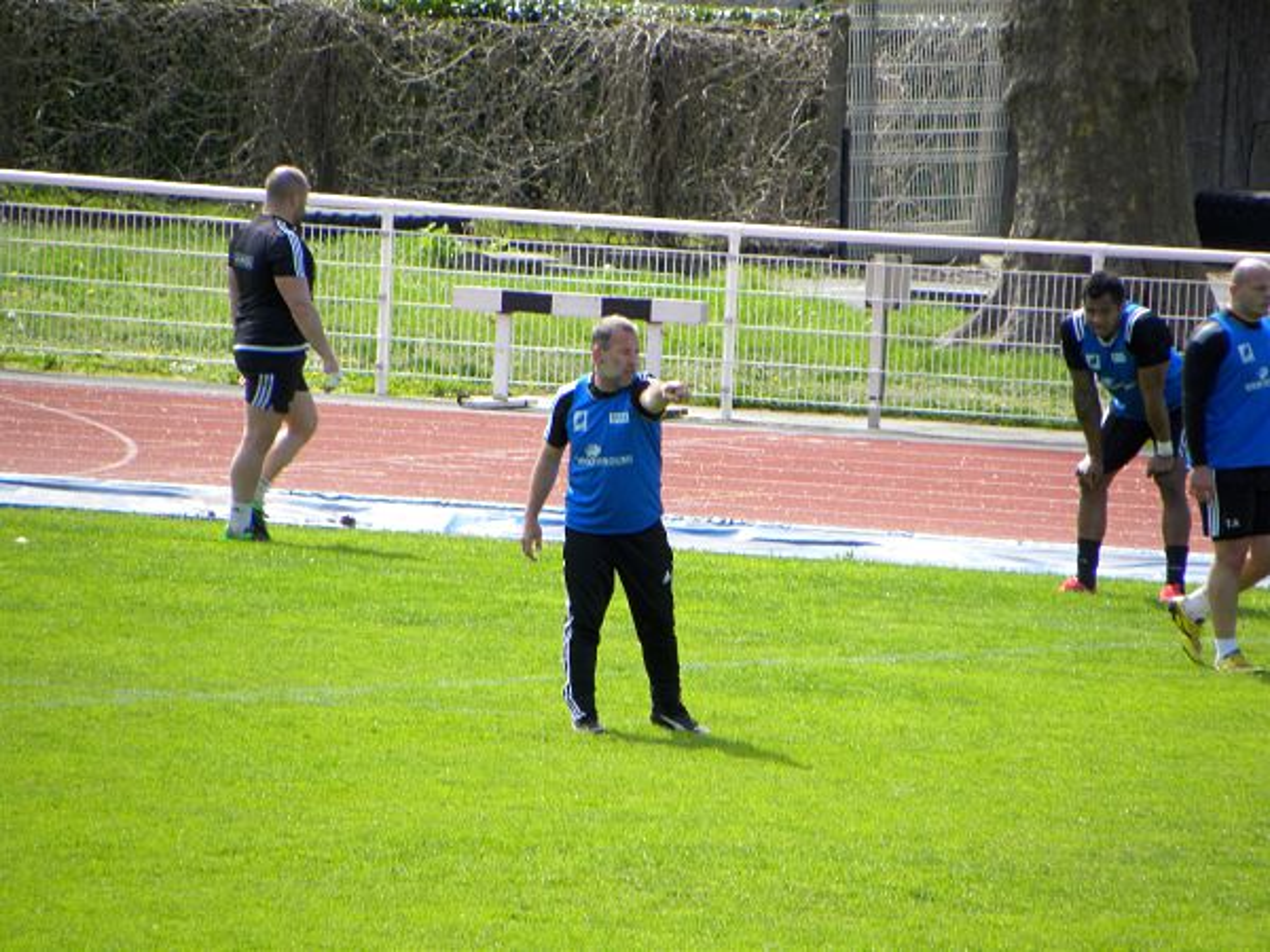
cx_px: 635
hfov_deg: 3.2
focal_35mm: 624
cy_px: 476
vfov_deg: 2.4
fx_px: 22893
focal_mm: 110.4
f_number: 5
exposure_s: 1/247
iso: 64
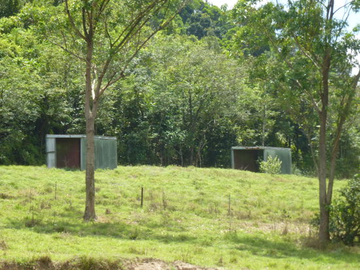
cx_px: 180
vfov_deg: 10.4
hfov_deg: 13.9
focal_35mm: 142
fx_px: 1476
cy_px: 135
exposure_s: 1/200
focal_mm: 25.5
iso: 100
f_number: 5.3
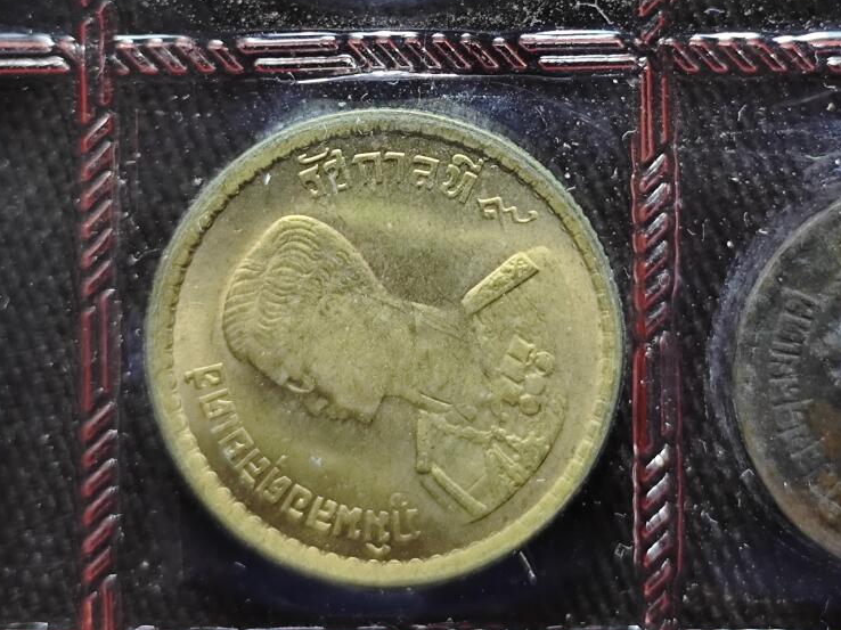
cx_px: 496
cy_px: 54
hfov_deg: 21.1
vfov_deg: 15.7
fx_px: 2259
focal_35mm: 93
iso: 250
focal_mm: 5.84
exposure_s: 1/50
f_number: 1.6
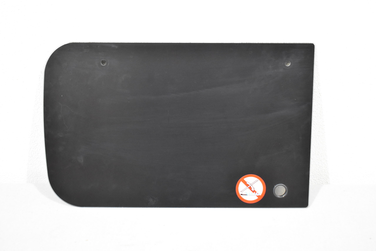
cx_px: 188
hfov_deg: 35.1
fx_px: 595
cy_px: 126
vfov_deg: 23.8
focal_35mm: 57
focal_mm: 38
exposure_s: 1/125
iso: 3200
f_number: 4.8
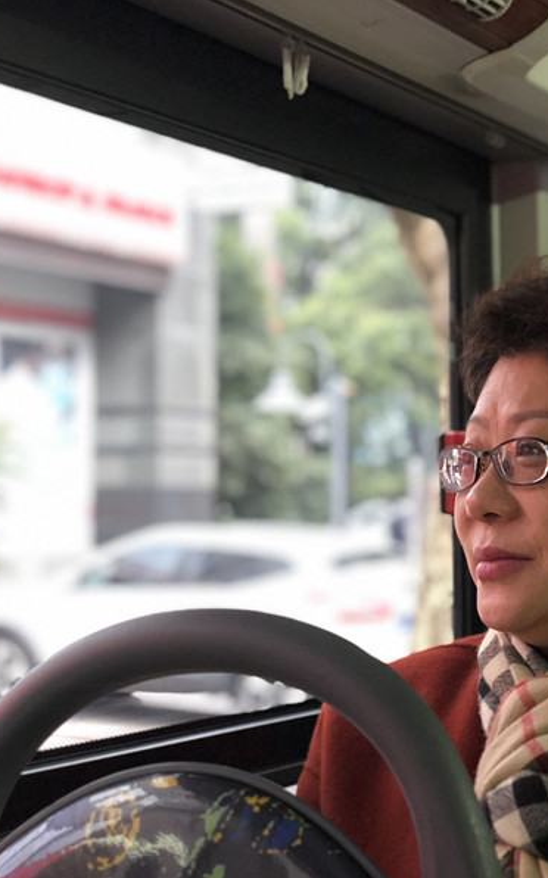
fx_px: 1770
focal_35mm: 74
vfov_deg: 27.9
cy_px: 438
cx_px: 474
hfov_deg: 17.4
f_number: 2.4
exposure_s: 1/9
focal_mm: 6
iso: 160
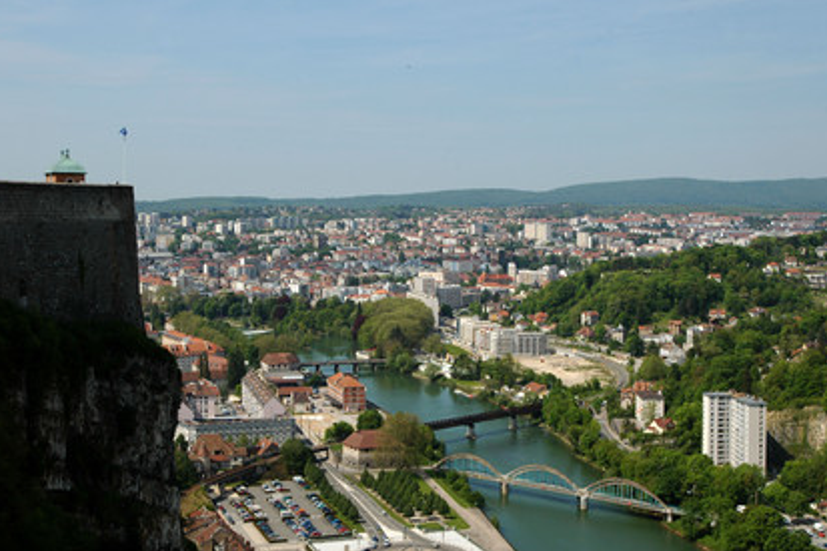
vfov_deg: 25.3
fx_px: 1229
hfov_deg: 37.2
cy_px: 274
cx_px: 414
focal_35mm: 54
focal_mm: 35
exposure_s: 1/400
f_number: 10
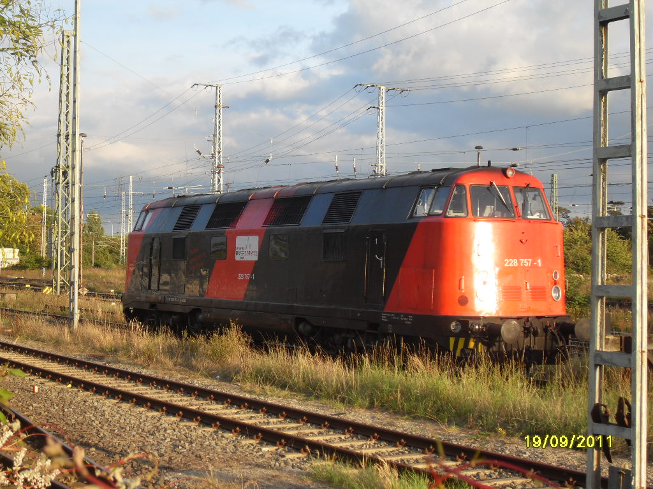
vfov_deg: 21.3
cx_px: 326
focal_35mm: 69
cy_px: 244
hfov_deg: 28.2
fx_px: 1302
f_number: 4
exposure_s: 1/180
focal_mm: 11.8
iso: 80
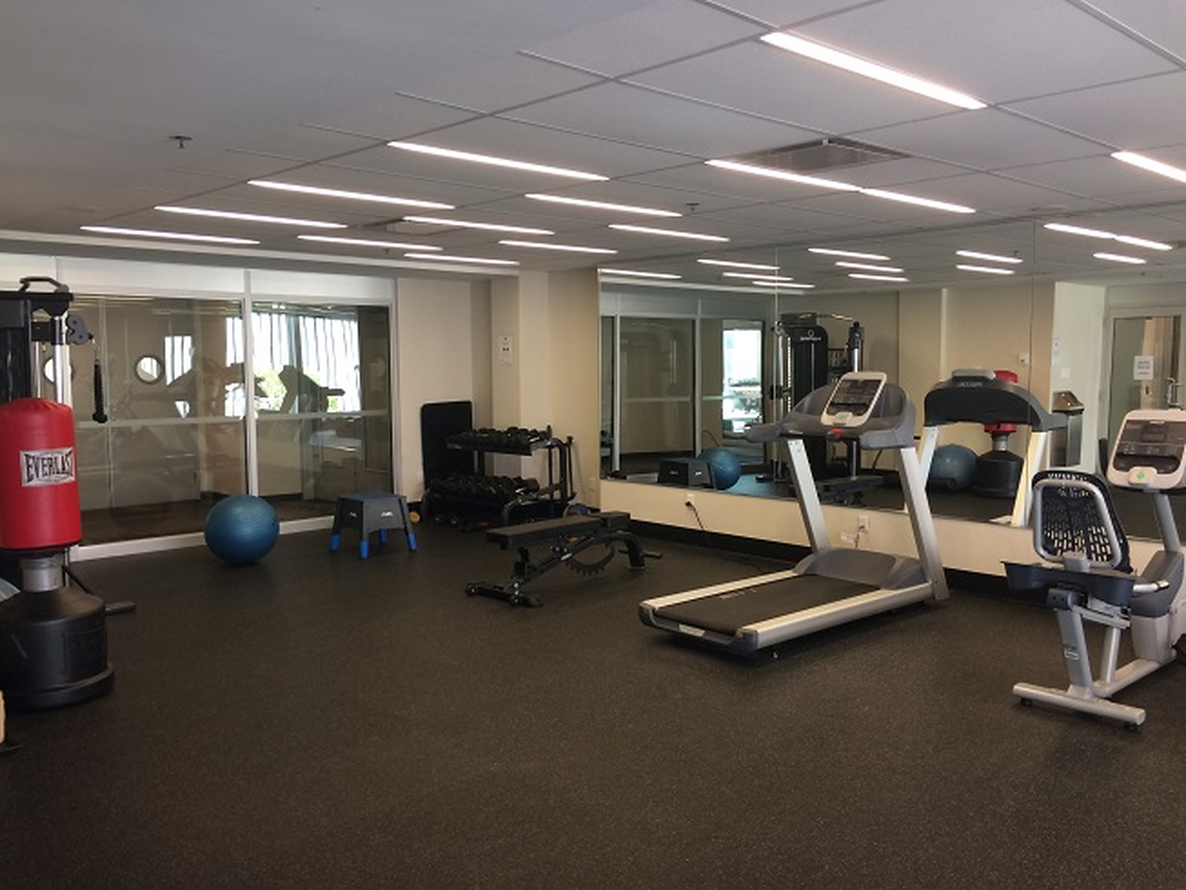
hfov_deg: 61.7
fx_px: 994
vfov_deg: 48.2
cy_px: 445
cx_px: 593
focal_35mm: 29
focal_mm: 4.15
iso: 64
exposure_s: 1/30
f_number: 2.2
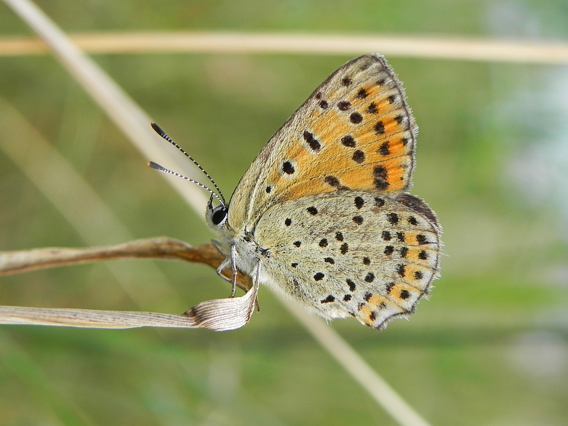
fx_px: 1641
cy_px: 217
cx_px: 290
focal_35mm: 100
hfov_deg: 19.6
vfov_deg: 14.8
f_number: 4.5
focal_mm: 16.9
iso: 160
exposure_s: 1/173
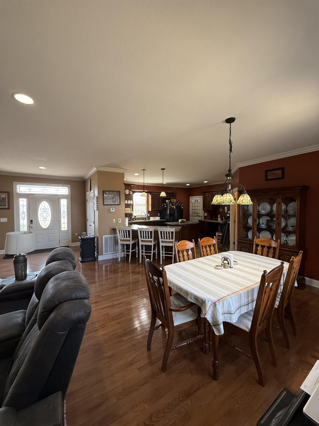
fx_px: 172
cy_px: 213
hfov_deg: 85.7
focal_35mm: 14
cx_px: 160
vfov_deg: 102.1
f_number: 2.2
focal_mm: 2.22
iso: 320
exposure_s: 1/120
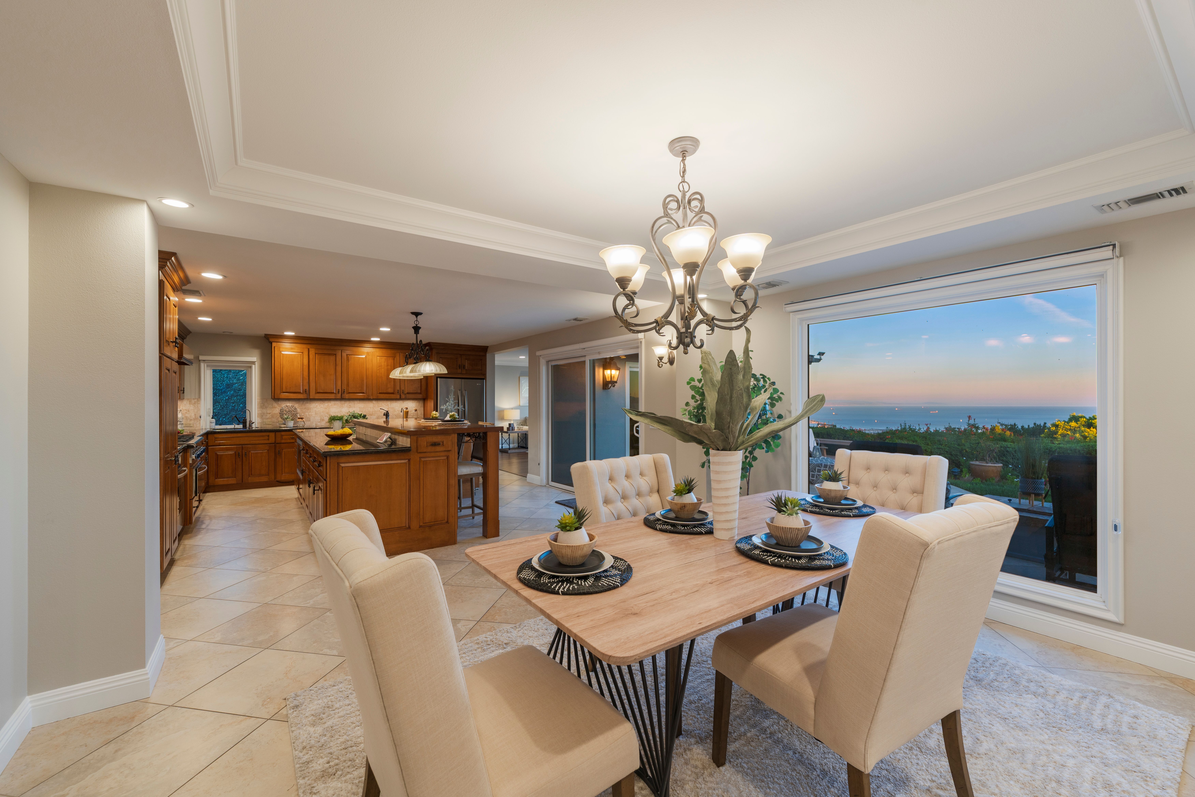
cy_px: 398
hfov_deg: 104.3
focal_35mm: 14
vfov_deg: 81.2
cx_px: 598
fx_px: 465
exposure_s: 1/5
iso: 100
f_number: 7.1
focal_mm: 14
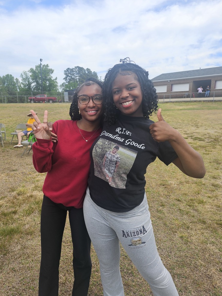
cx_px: 110
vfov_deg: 71.6
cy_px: 152
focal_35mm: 24
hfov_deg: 56.8
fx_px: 205
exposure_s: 1/526
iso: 16
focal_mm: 6.3
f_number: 1.7
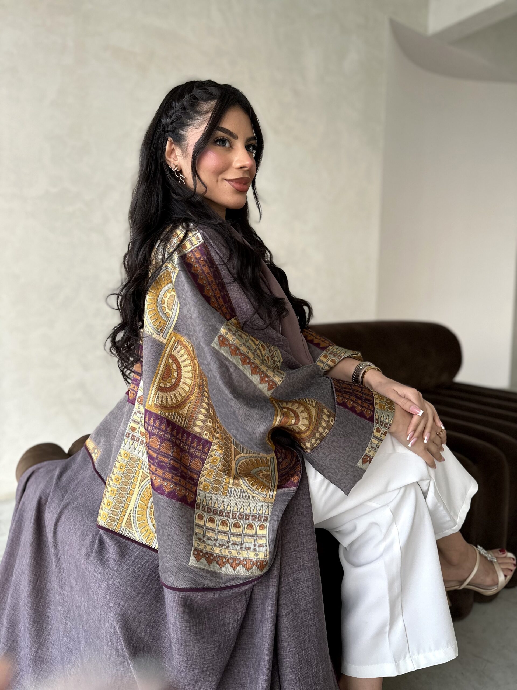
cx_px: 258
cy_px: 345
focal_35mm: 24
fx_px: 478
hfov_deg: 56.8
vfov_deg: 71.6
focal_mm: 6.86
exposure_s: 1/50
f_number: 1.78
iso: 320
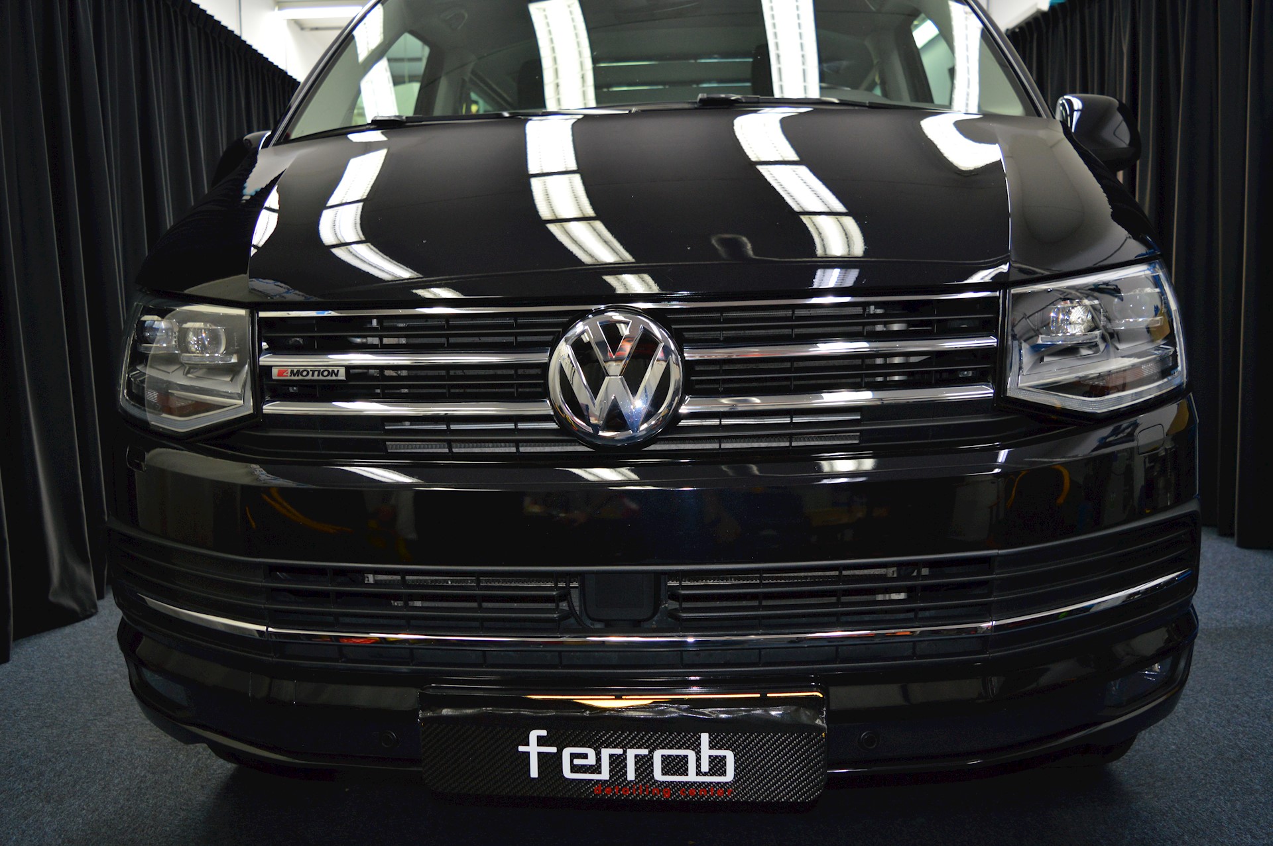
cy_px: 423
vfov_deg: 43.5
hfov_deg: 62.0
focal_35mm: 30
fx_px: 1060
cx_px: 636
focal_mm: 20
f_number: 3.8
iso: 560
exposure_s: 1/60
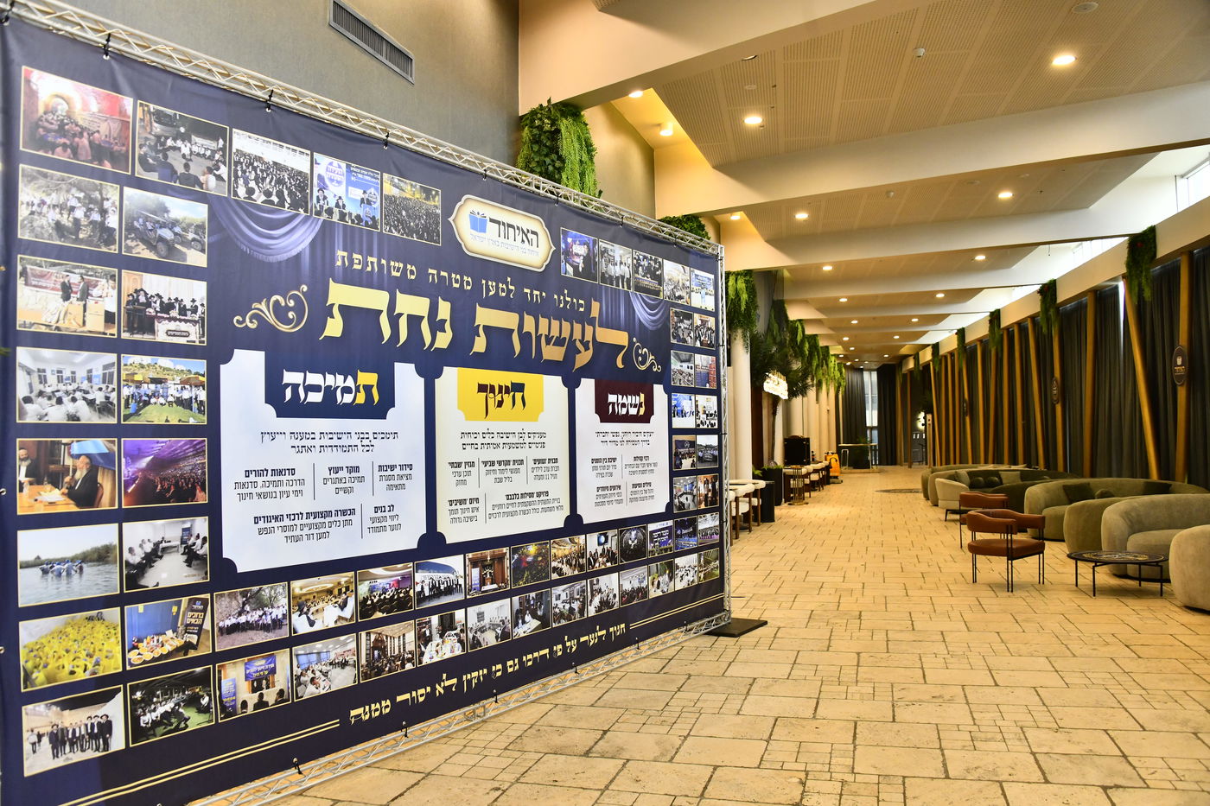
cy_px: 403
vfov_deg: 46.4
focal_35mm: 28
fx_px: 941
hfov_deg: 65.5
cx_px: 605
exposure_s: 1/160
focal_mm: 28
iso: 1250
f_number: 5.6
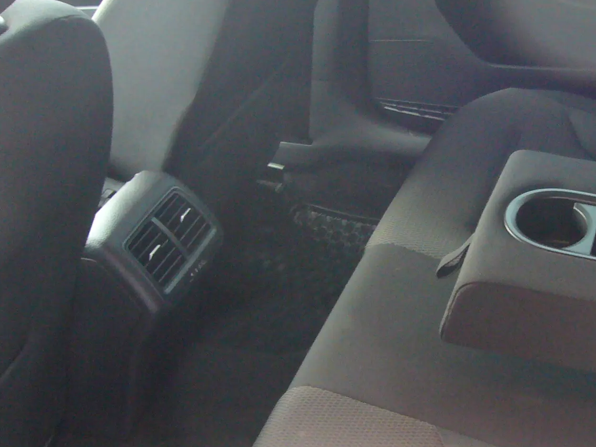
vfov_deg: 23.3
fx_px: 1085
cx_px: 543
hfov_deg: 29.4
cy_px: 265
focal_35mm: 63
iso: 200
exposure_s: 1/8
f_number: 2.8
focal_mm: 4.6
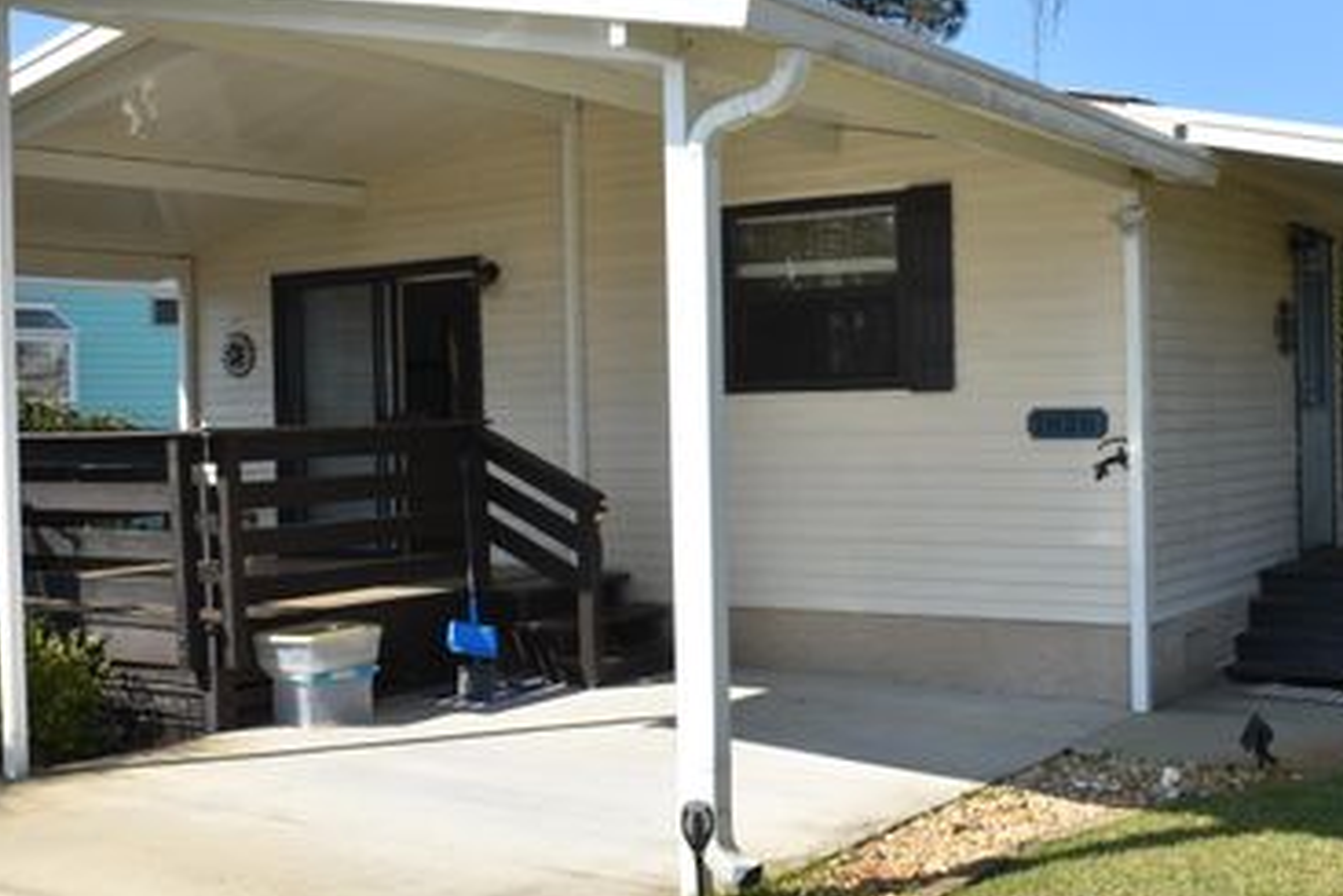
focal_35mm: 49
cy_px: 455
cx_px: 666
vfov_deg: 27.5
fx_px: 1829
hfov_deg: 40.3
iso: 100
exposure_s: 1/200
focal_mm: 24
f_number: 11
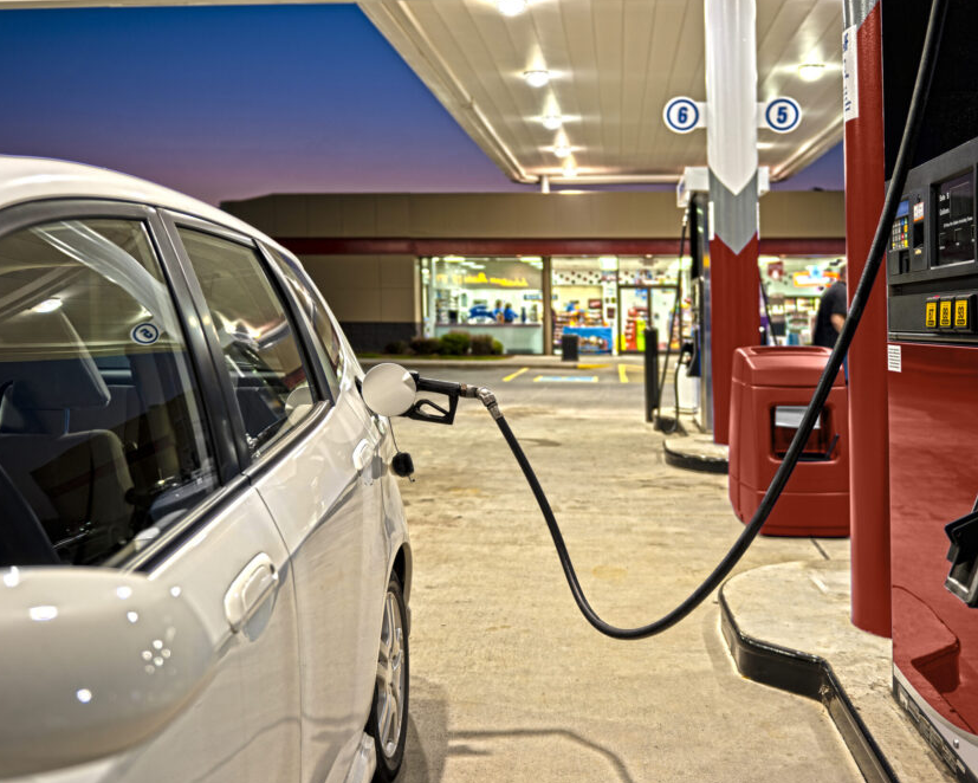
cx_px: 505
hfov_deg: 50.3
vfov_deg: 41.2
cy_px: 387
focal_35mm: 36
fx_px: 1042
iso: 200
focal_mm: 31
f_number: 2.8
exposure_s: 1/80
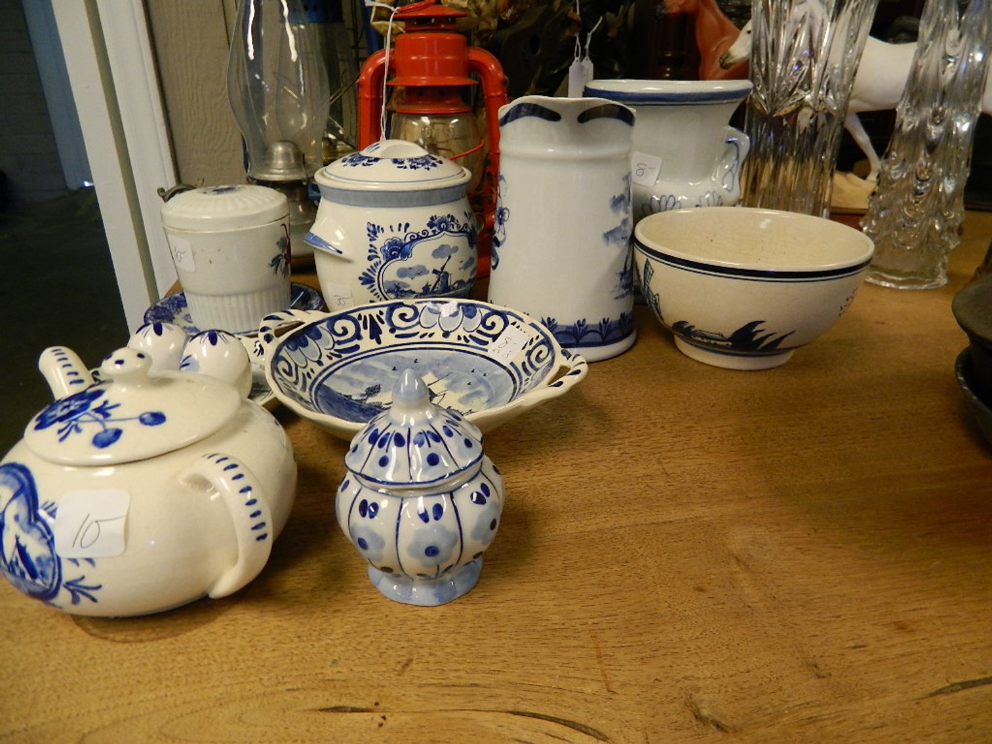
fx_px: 716
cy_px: 372
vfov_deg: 54.9
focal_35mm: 25
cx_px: 496
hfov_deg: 69.4
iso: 180
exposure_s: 1/30
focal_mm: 4.5
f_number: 3.1
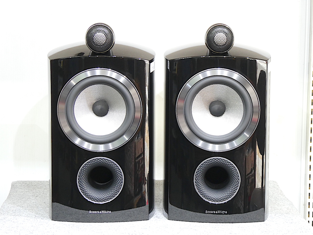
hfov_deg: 18.5
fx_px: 958
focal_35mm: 106
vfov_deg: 14.0
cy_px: 118
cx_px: 156
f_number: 5.1
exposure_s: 1/4
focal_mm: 19
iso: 200
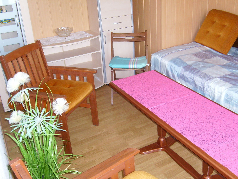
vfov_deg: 40.7
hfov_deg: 52.6
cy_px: 90
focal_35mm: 35
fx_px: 241
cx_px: 119
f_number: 2.8
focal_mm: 5.8
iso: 160
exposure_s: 1/45
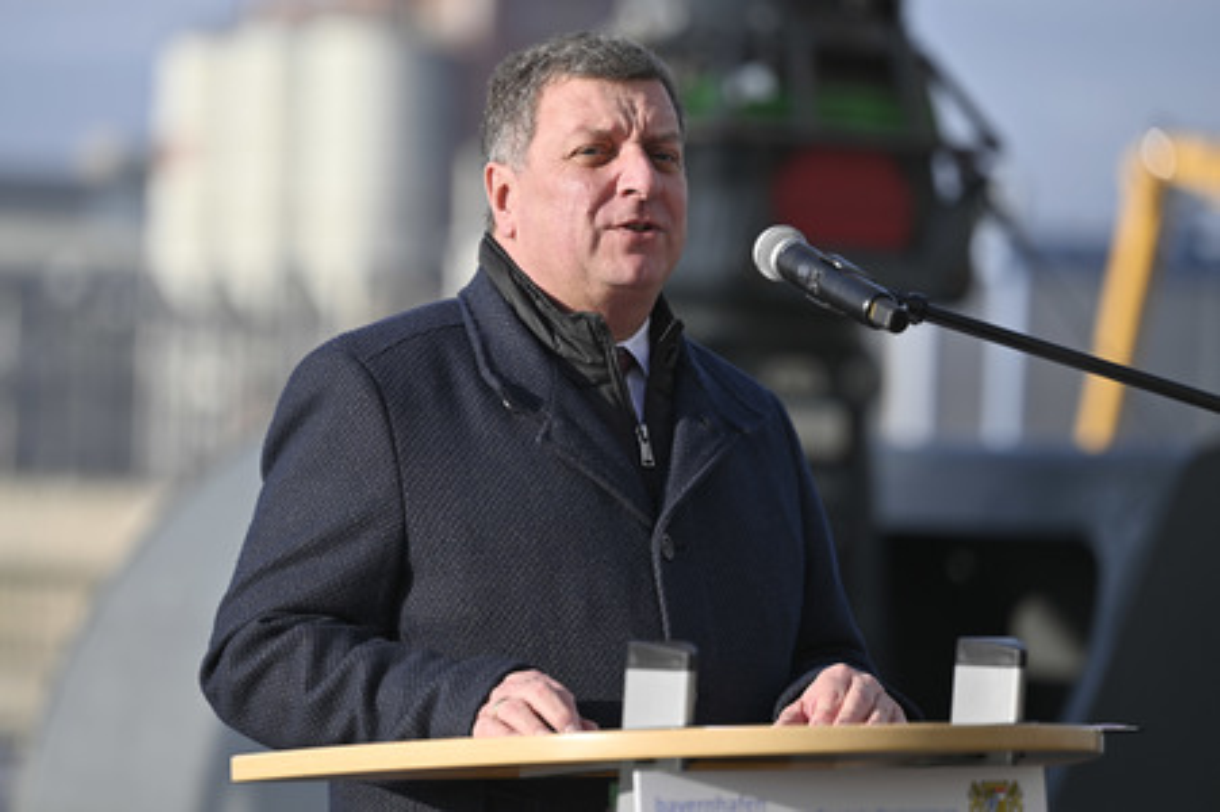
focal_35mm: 150
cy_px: 406
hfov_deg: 13.7
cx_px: 610
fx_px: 5079
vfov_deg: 9.1
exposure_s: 1/1600
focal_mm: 150
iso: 64
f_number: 2.8
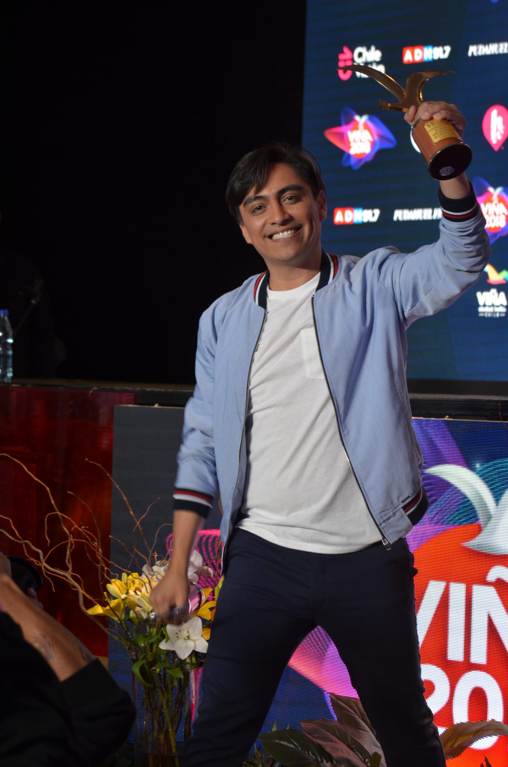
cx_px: 254
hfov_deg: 16.5
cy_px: 384
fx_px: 1754
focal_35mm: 82
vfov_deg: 24.7
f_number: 4
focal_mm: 55
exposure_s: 1/80
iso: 800
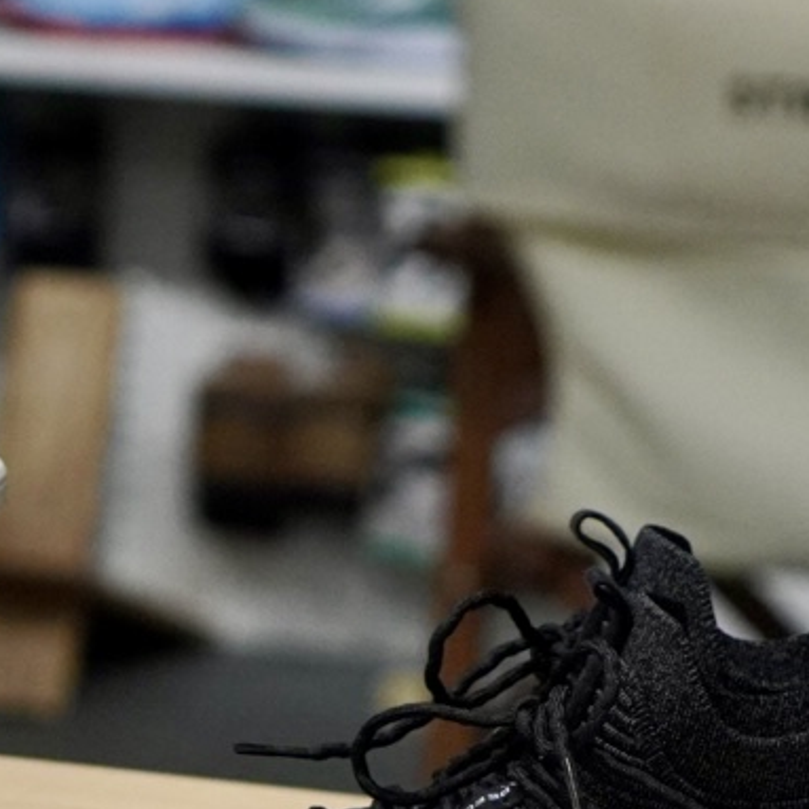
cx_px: -484
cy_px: 509
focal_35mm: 269
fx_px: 7113
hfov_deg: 6.4
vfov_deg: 6.5
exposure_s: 1/1250
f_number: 3.2
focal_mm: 50
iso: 1250
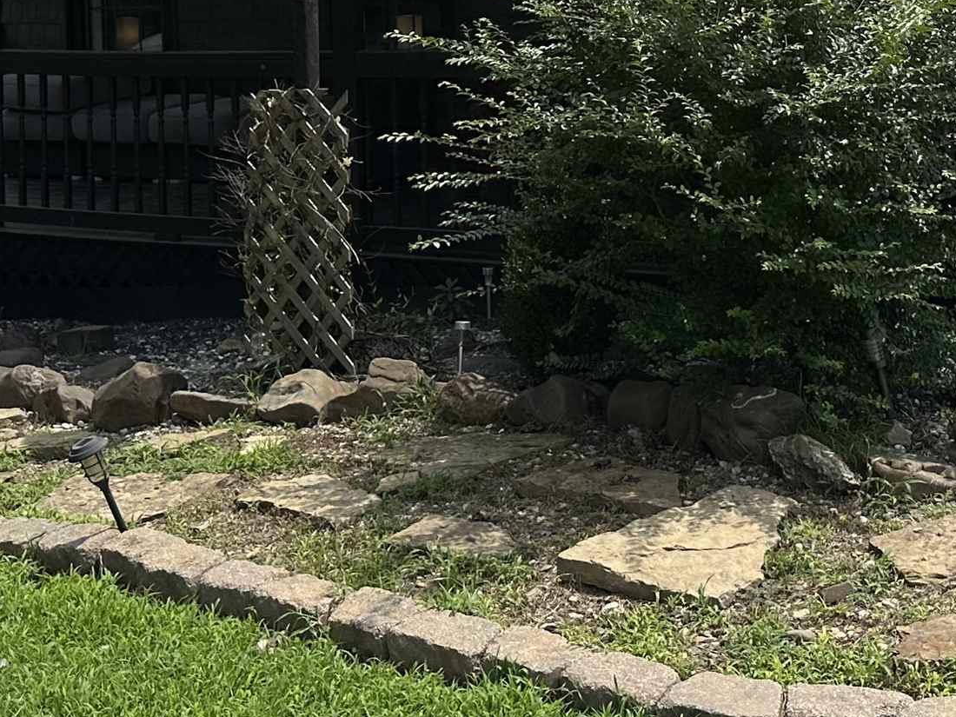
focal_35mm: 67
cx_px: 639
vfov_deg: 20.7
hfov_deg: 28.8
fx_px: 1850
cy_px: -107
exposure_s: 1/10753
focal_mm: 6.86
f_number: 1.78
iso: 80
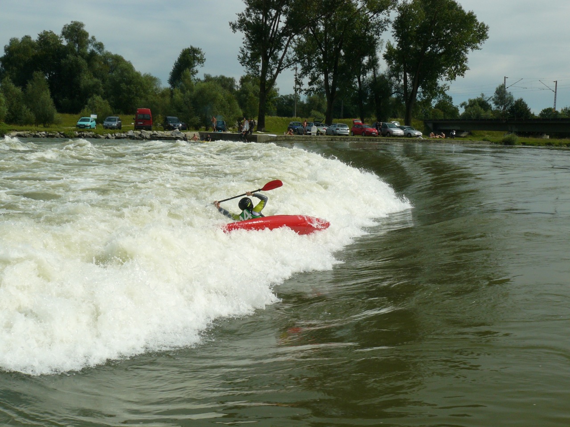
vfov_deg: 39.7
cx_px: 285
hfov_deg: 51.4
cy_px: 214
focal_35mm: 36
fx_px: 593
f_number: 7.1
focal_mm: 6
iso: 100
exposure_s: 1/400
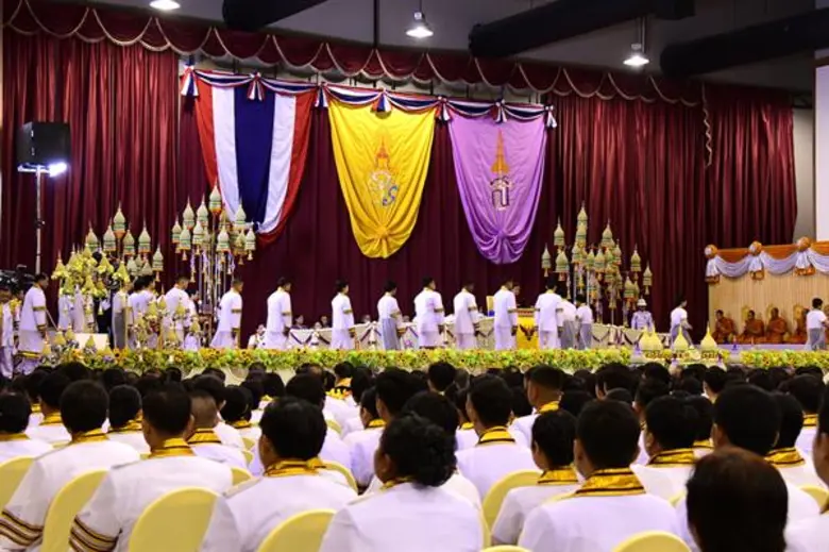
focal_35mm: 66
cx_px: 414
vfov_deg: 20.6
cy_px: 276
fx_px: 1519
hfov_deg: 30.5
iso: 2500
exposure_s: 1/100
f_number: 6.3
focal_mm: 44
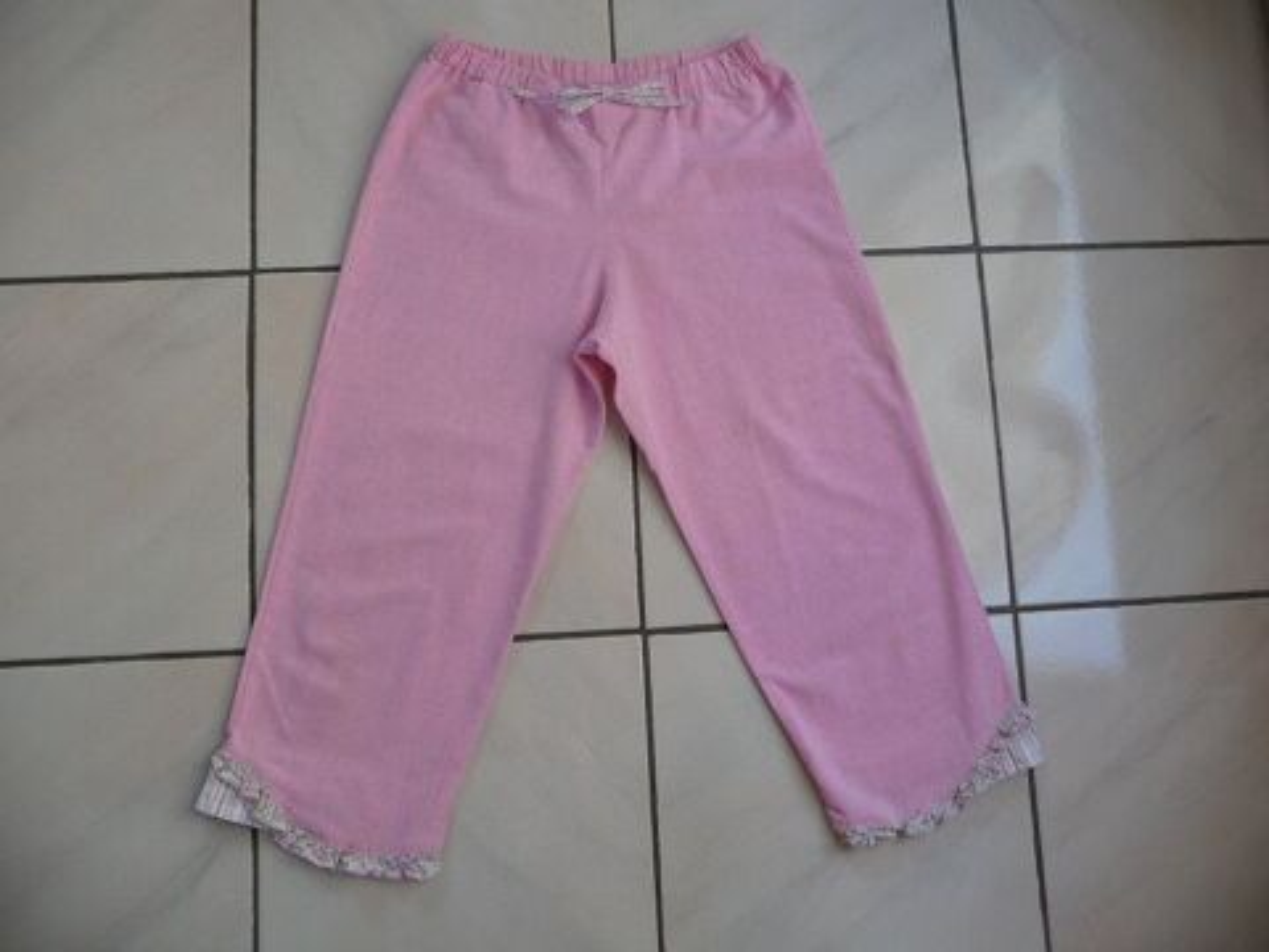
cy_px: 476
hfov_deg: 63.4
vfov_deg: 49.7
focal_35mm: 28
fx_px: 1026
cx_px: 634
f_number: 3.3
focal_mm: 4.7
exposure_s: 1/50
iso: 100
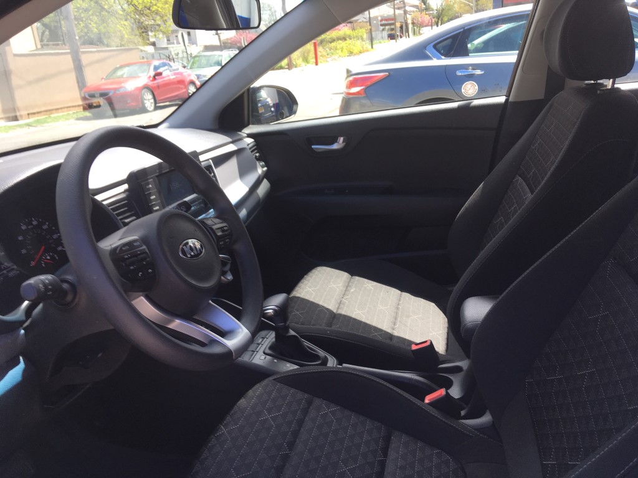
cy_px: 239
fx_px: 534
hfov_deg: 61.7
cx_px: 319
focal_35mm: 29
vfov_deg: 48.2
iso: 25
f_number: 2.2
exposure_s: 1/203
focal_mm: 4.15
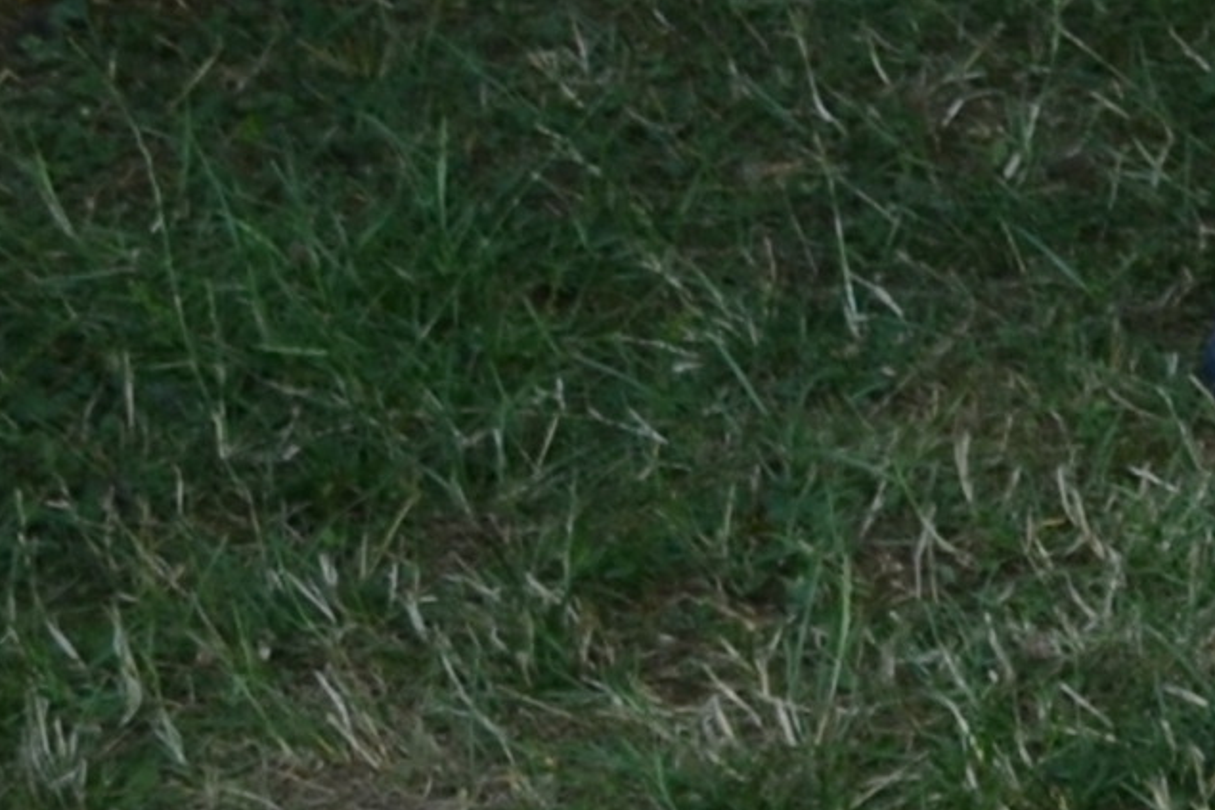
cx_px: 3446
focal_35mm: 283
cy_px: -1823
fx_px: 9548
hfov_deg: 6.7
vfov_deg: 4.6
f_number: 6.3
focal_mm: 26
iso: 100
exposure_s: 1/160
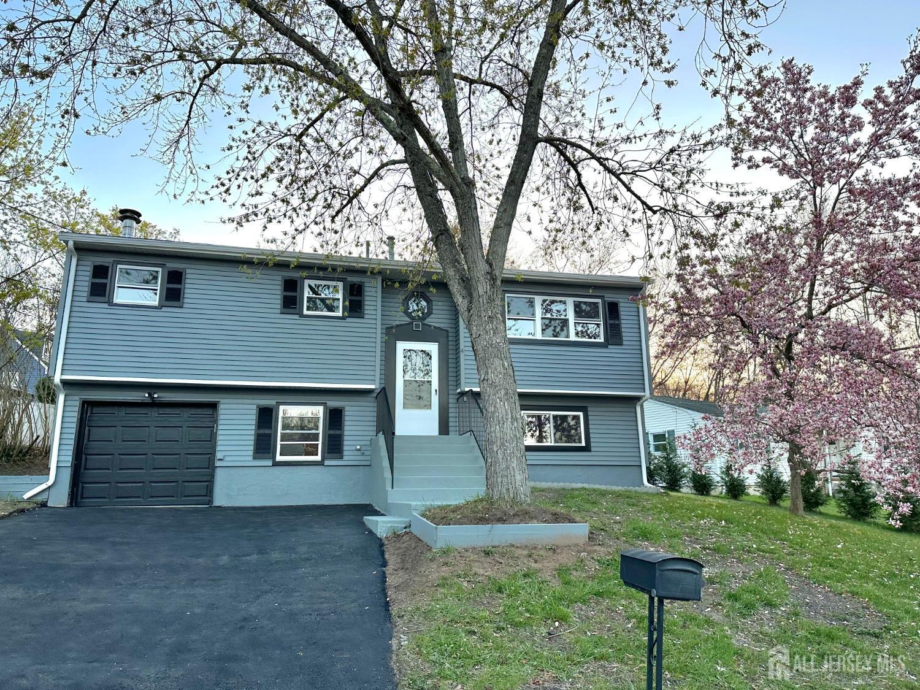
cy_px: 345
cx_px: 460
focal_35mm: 24
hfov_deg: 71.6
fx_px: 638
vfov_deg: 56.8
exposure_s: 1/406
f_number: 1.78
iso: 80
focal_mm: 6.86
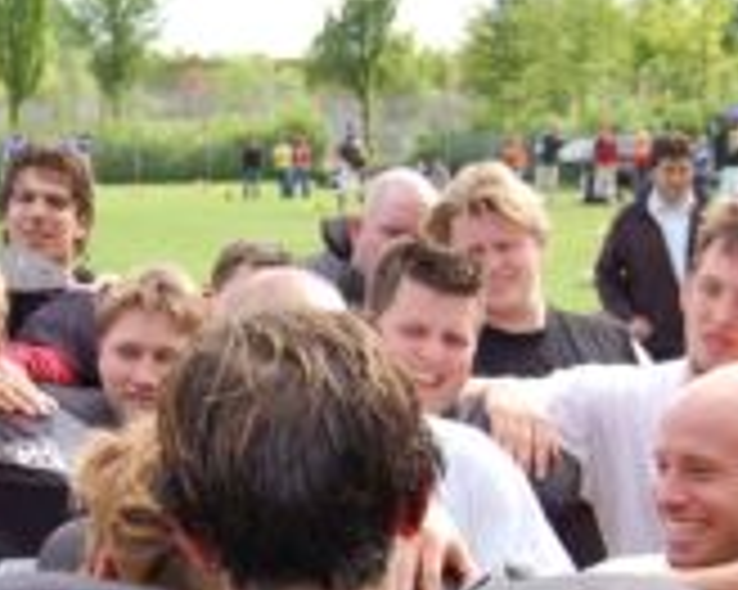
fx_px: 2030
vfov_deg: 16.4
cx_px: 142
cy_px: 482
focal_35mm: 93
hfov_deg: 20.4
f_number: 4
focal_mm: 24
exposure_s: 1/800
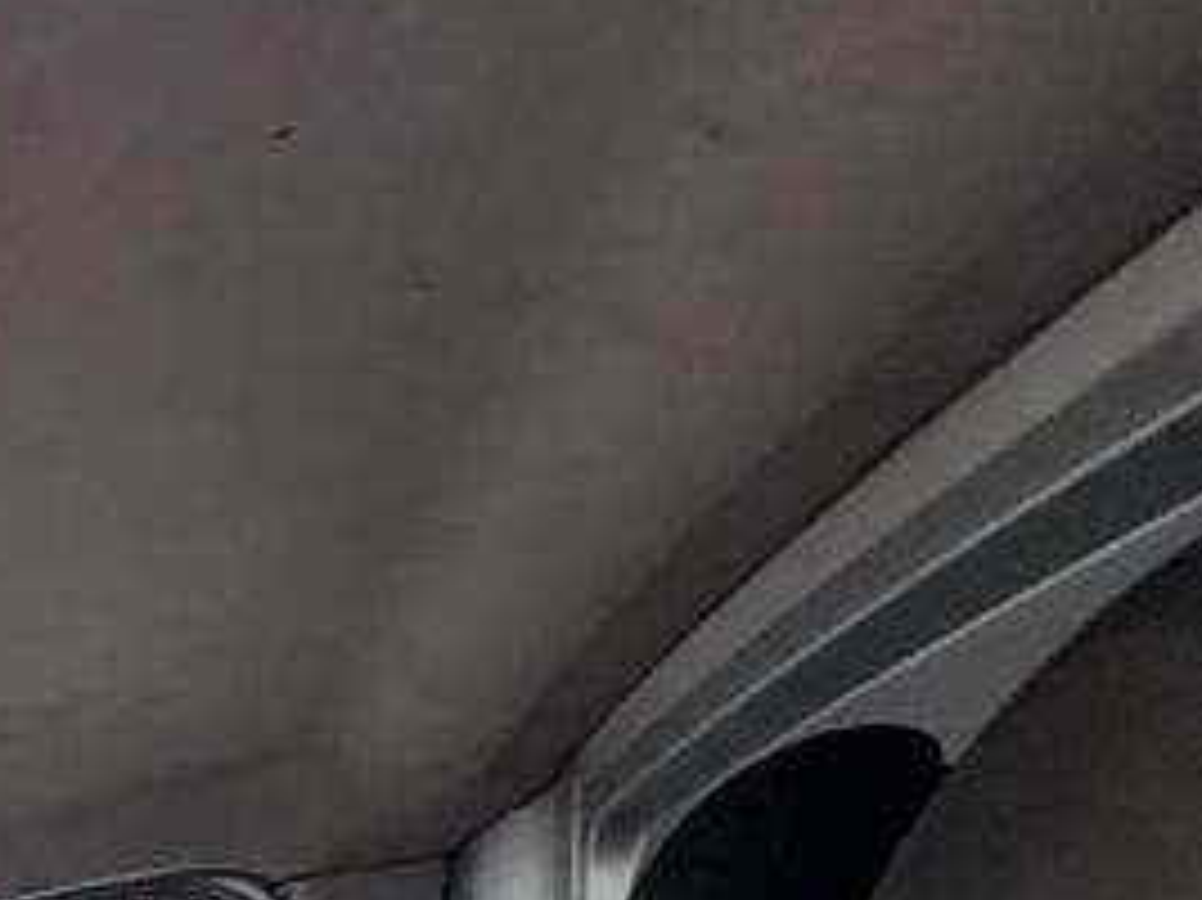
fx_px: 1631
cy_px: 1454
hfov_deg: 32.5
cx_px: -279
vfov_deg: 23.0
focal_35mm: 47
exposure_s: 1/99
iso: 125
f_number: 2.2
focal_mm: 2.22
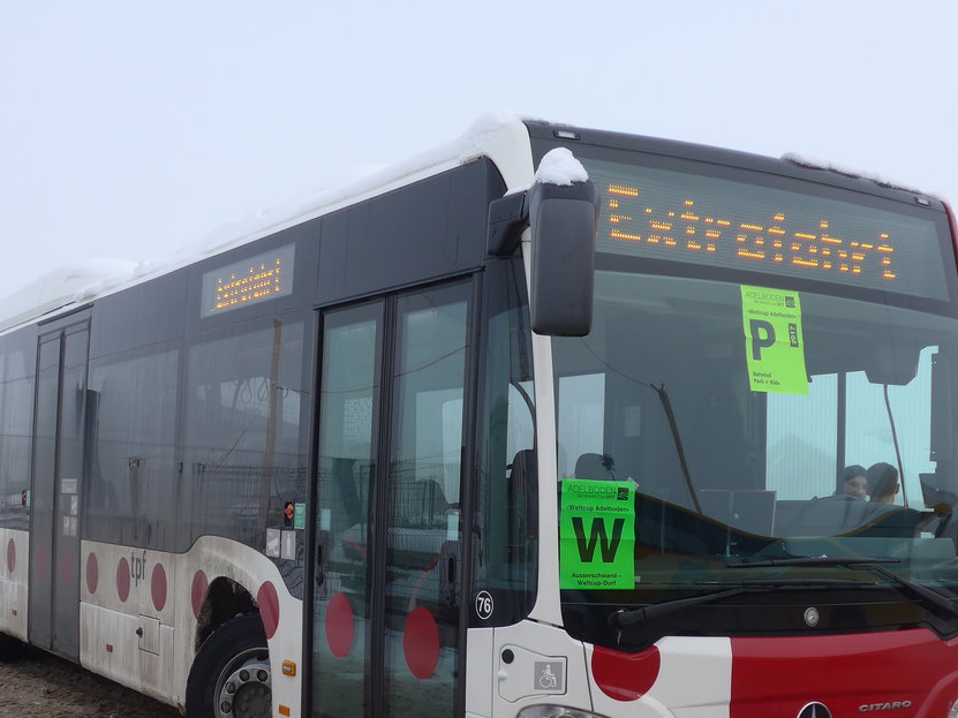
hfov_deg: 36.8
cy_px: 501
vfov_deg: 27.8
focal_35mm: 52
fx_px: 1439
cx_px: 422
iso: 80
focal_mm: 7.5
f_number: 2.8
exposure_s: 1/800
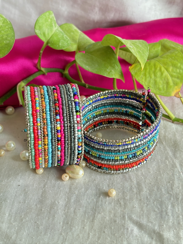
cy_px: 122
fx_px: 367
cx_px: 92
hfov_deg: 28.0
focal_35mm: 52
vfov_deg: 36.8
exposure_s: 1/60
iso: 100
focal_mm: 5.96
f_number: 1.6
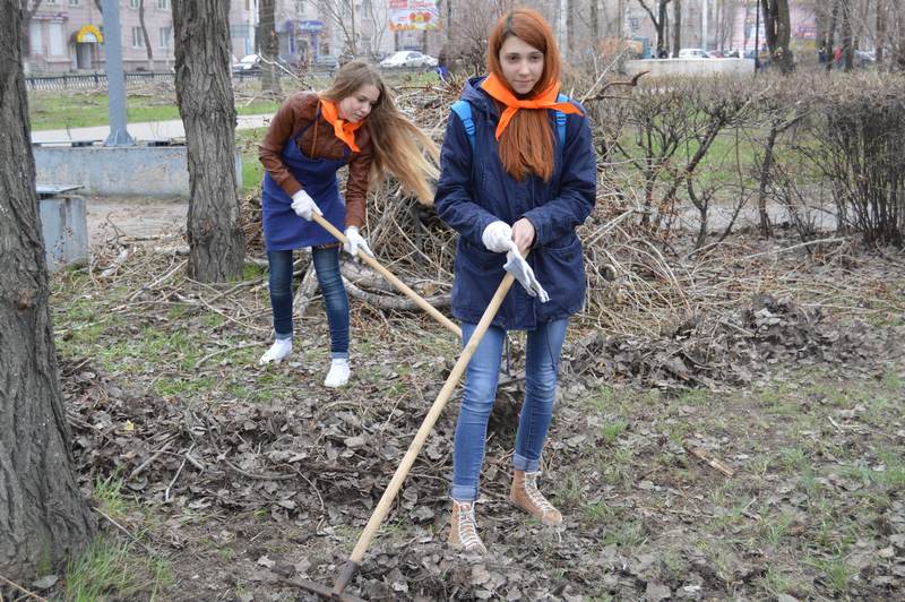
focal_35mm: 46
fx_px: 1168
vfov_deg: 28.9
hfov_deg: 42.4
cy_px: 301
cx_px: 452
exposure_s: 1/125
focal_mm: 31
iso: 125
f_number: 5.6
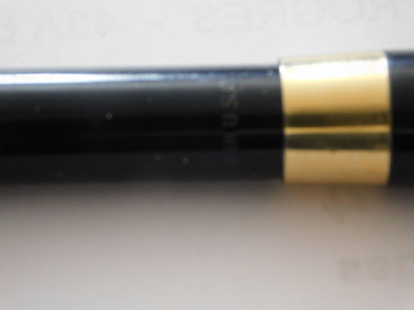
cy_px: 155
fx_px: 2775
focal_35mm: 232
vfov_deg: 6.4
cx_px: 207
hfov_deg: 8.5
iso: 800
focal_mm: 41.3
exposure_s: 1/8
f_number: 5.6
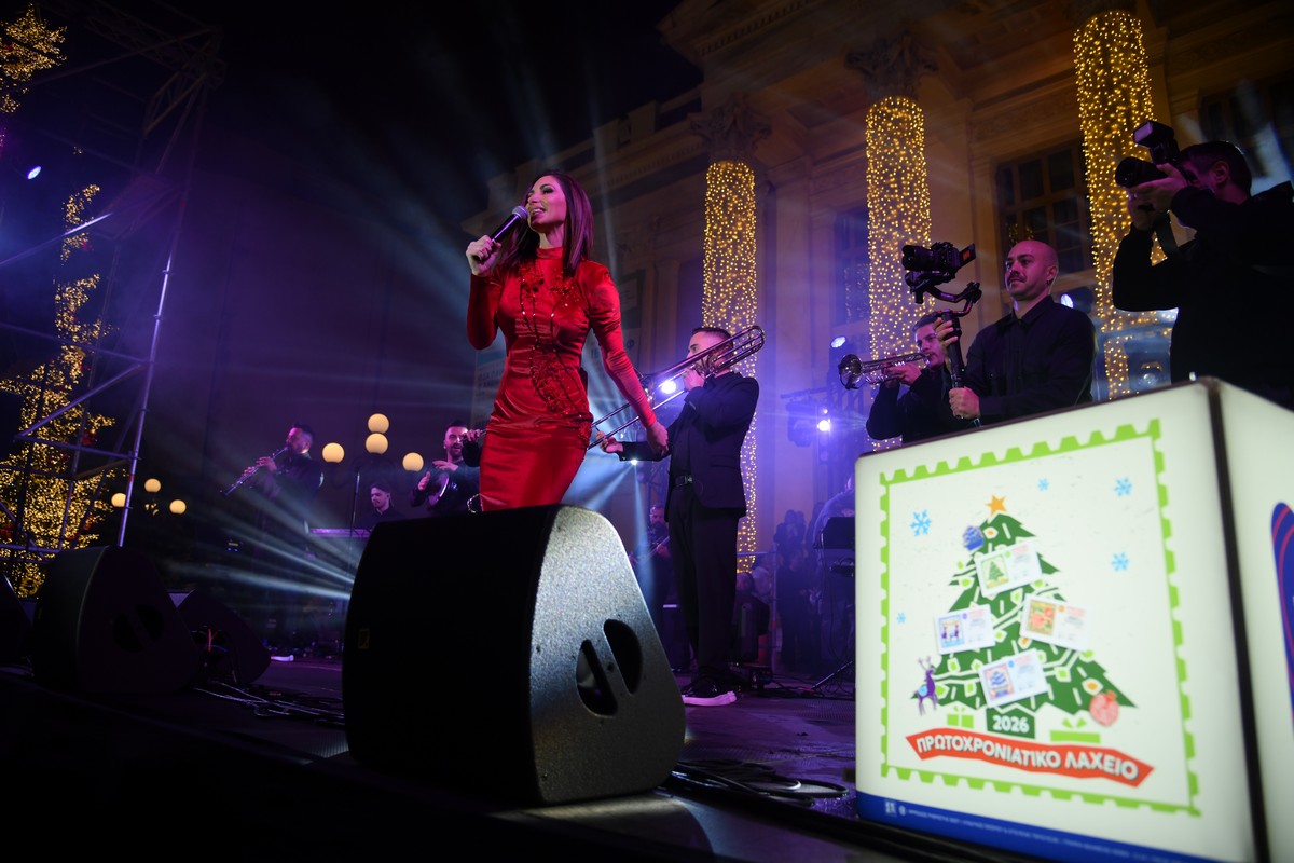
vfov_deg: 53.1
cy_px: 432
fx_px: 863
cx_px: 647
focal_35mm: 24
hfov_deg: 73.7
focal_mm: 24
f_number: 4
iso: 500
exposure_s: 1/320
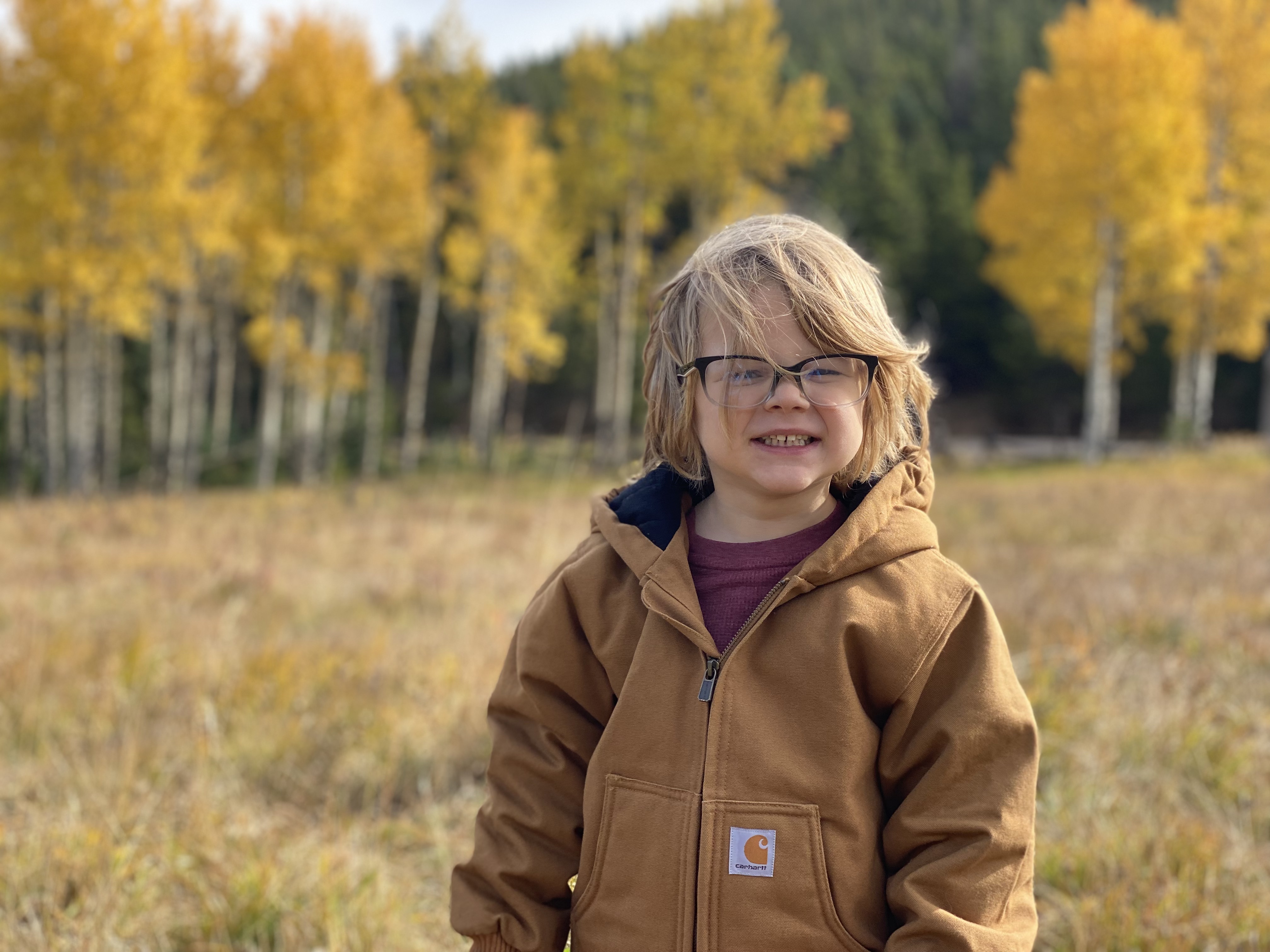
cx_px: 635
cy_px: 476
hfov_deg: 36.8
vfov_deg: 28.0
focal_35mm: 52
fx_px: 1908
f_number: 2
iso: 20
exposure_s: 1/390
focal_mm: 6
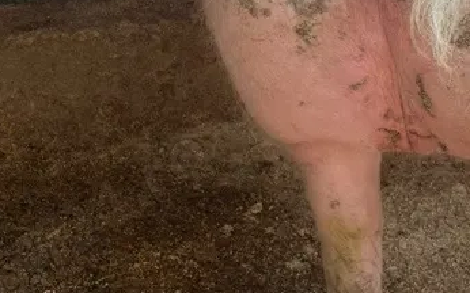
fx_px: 1882
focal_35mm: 147
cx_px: 149
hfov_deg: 14.2
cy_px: -96
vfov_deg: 8.8
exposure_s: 1/261
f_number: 1.78
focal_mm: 6.76
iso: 64
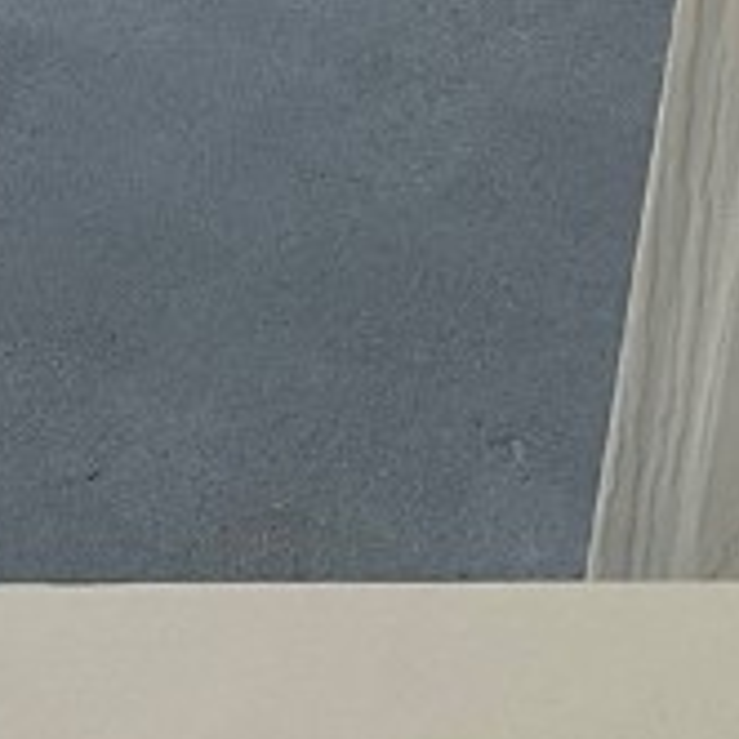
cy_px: -832
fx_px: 3816
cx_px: -637
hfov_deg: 10.4
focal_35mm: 158
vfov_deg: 10.1
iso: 16
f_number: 1.8
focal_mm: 3
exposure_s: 1/728
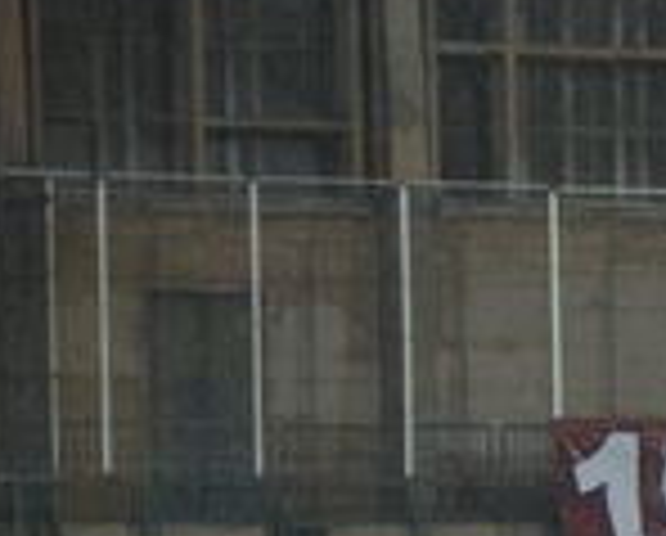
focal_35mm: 567
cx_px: 1184
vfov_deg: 2.7
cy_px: 651
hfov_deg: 3.4
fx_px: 11194
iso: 800
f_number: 5.6
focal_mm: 105
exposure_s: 1/50
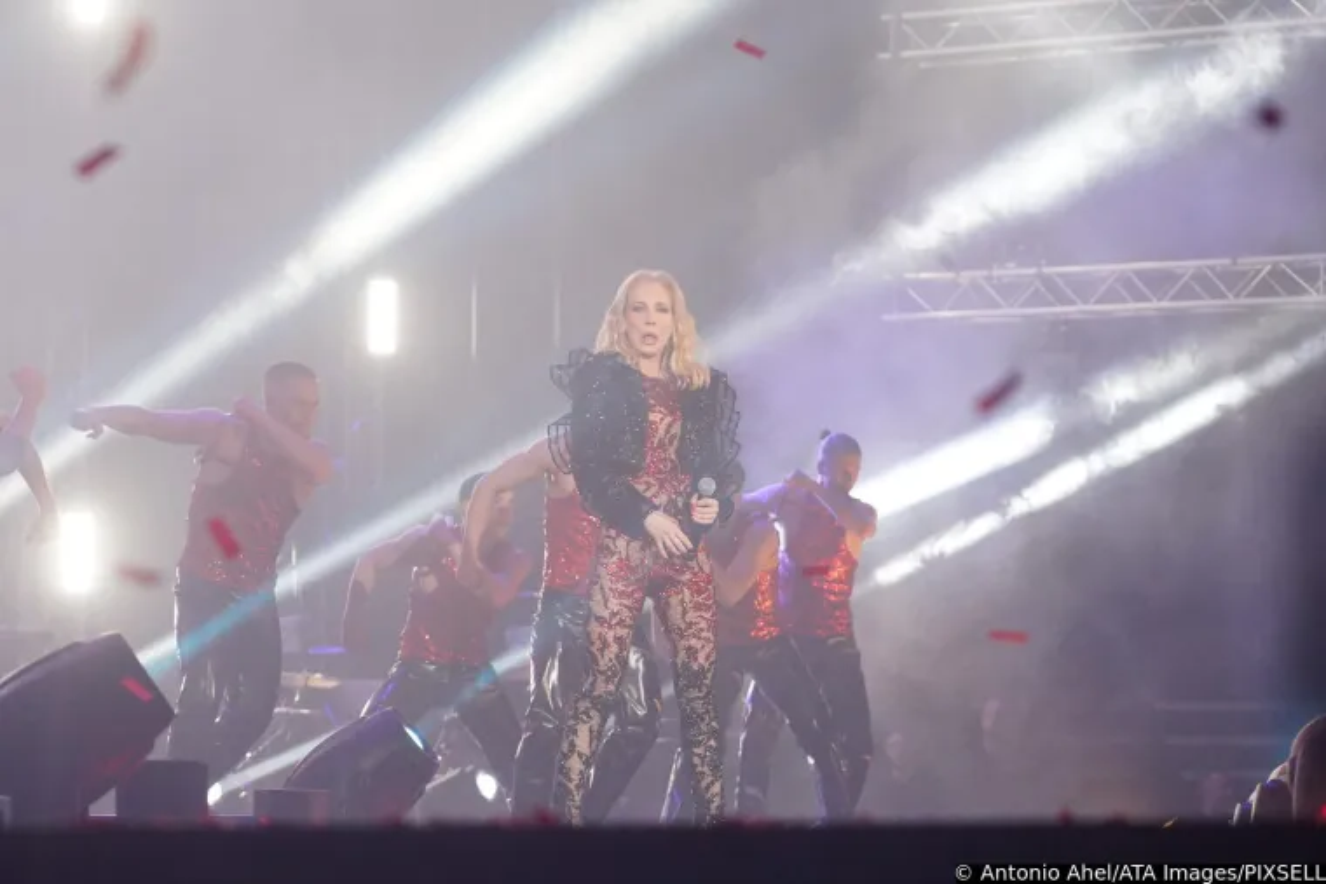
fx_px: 5784
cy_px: 442
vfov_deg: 8.7
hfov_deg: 13.1
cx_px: 663
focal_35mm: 157
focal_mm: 105
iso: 5000
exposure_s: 1/500
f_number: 4
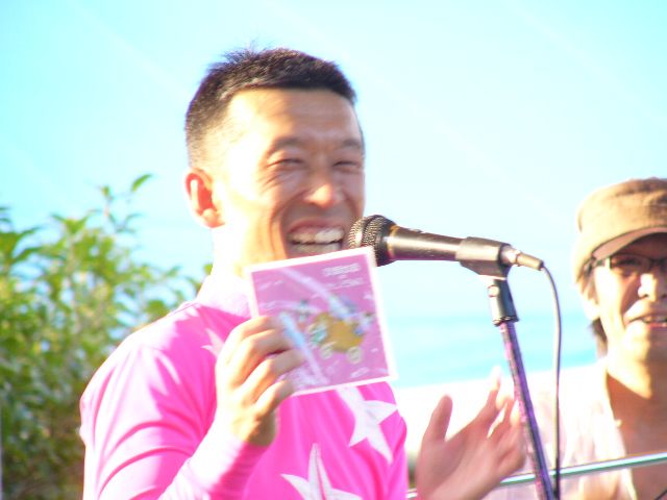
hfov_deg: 4.6
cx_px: 334
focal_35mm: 432
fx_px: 8324
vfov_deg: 3.4
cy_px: 250
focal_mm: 72
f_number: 4
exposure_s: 1/40
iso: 50
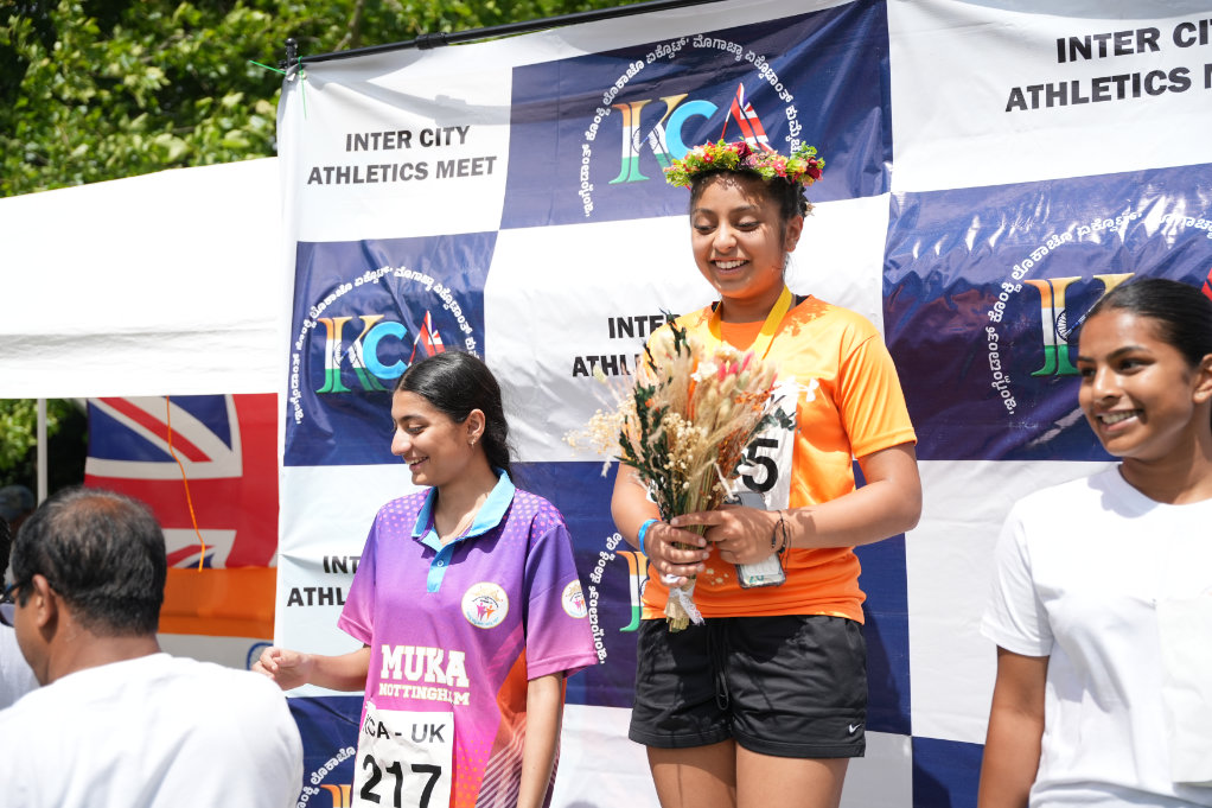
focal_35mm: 40
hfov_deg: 48.4
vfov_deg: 33.3
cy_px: 404
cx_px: 606
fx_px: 1350
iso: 250
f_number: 2.8
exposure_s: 1/4000
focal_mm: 40.1
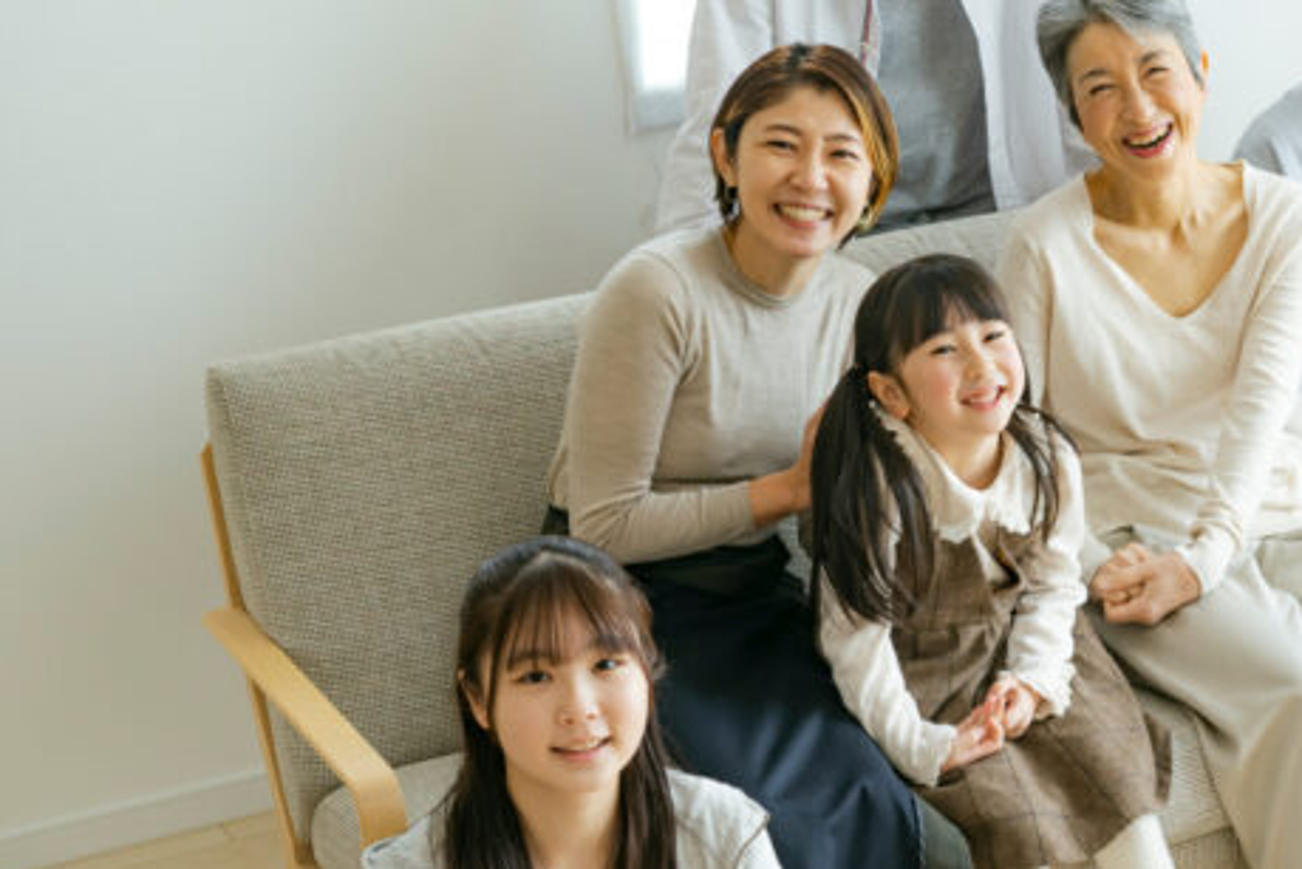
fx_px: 3111
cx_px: 903
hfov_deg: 23.5
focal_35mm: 86
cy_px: 385
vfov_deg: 15.9
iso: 640
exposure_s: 1/60
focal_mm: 55
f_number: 4.5
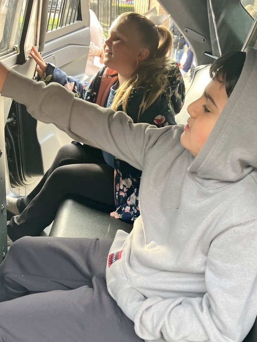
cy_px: 216
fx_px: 356
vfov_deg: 50.8
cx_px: 142
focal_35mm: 36
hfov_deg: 39.6
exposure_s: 1/116
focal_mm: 3.99
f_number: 1.8
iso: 80
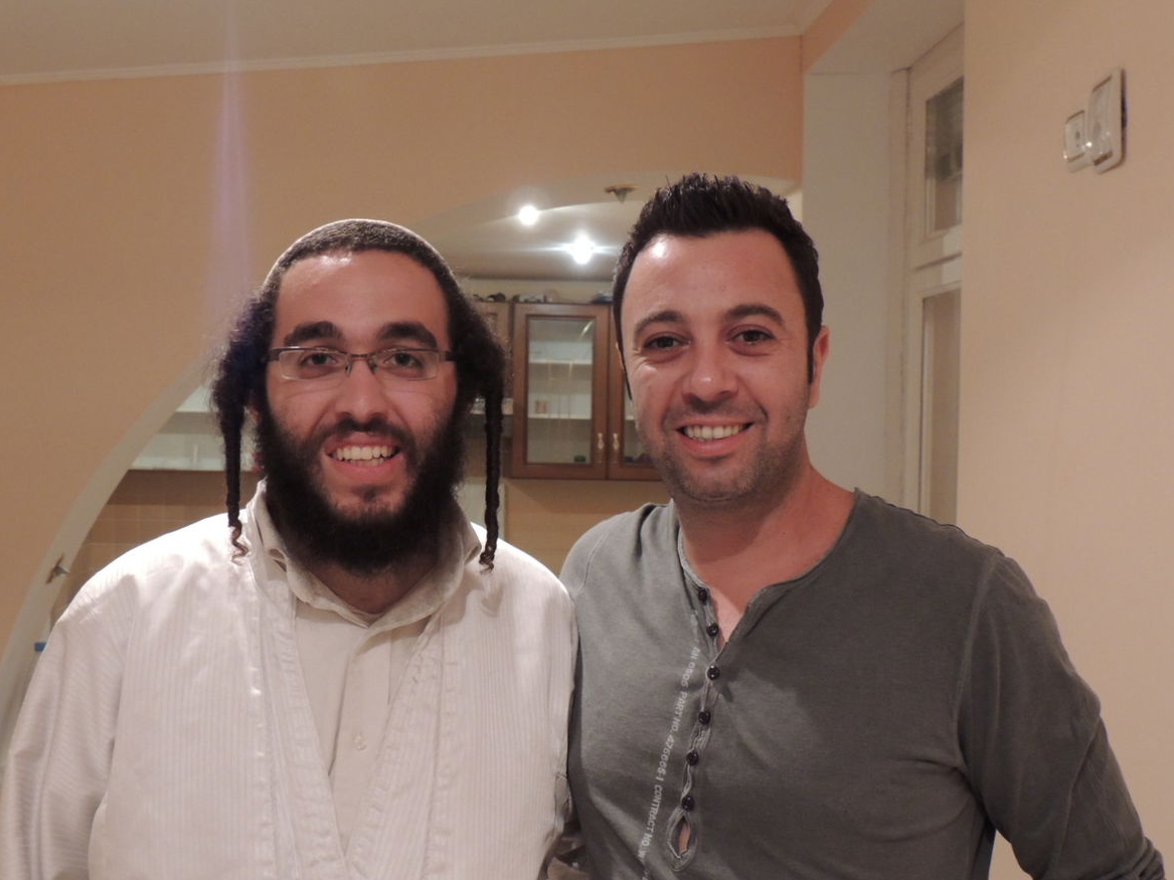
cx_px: 501
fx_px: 1424
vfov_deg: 34.3
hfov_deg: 44.7
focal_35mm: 42
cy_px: 457
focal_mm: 6.2
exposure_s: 1/13
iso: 400
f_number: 3.3
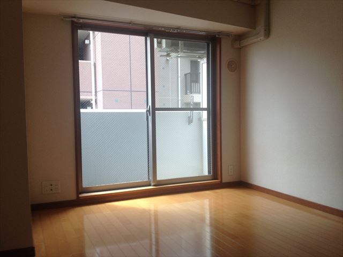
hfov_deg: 52.6
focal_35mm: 35
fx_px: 347
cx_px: 172
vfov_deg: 40.7
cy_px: 128
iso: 64
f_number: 2.4
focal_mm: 4.28
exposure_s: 1/120
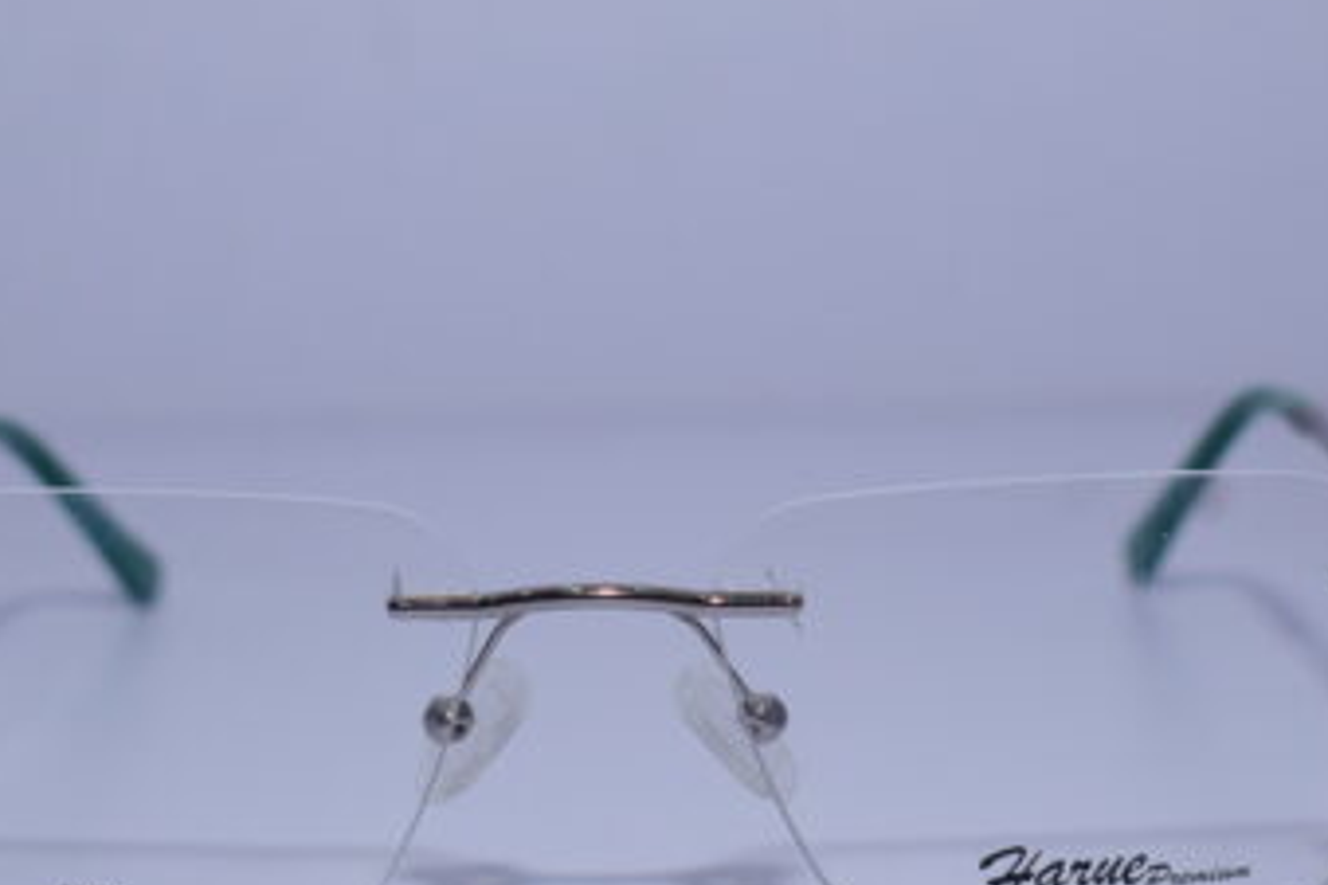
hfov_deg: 20.2
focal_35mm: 101
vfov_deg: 13.5
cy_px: 658
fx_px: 3725
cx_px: 588
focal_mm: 38
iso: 100
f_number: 7.1
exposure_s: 1/100
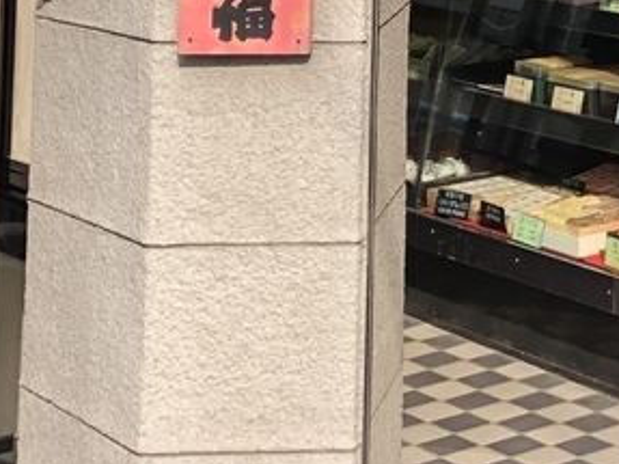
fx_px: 2091
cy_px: -503
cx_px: 800
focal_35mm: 117
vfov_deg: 11.3
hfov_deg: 16.0
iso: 20
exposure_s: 1/1021
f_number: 1.8
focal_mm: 3.99
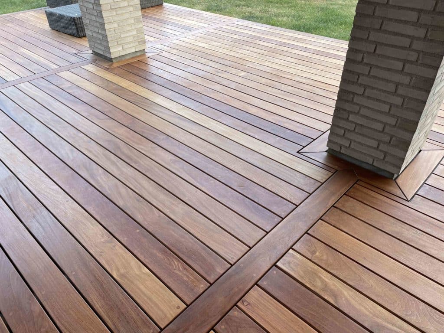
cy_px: 166
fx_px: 333
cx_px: 222
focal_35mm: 26
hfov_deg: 67.3
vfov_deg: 53.1
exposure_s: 1/121
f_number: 1.6
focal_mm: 4.2
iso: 50
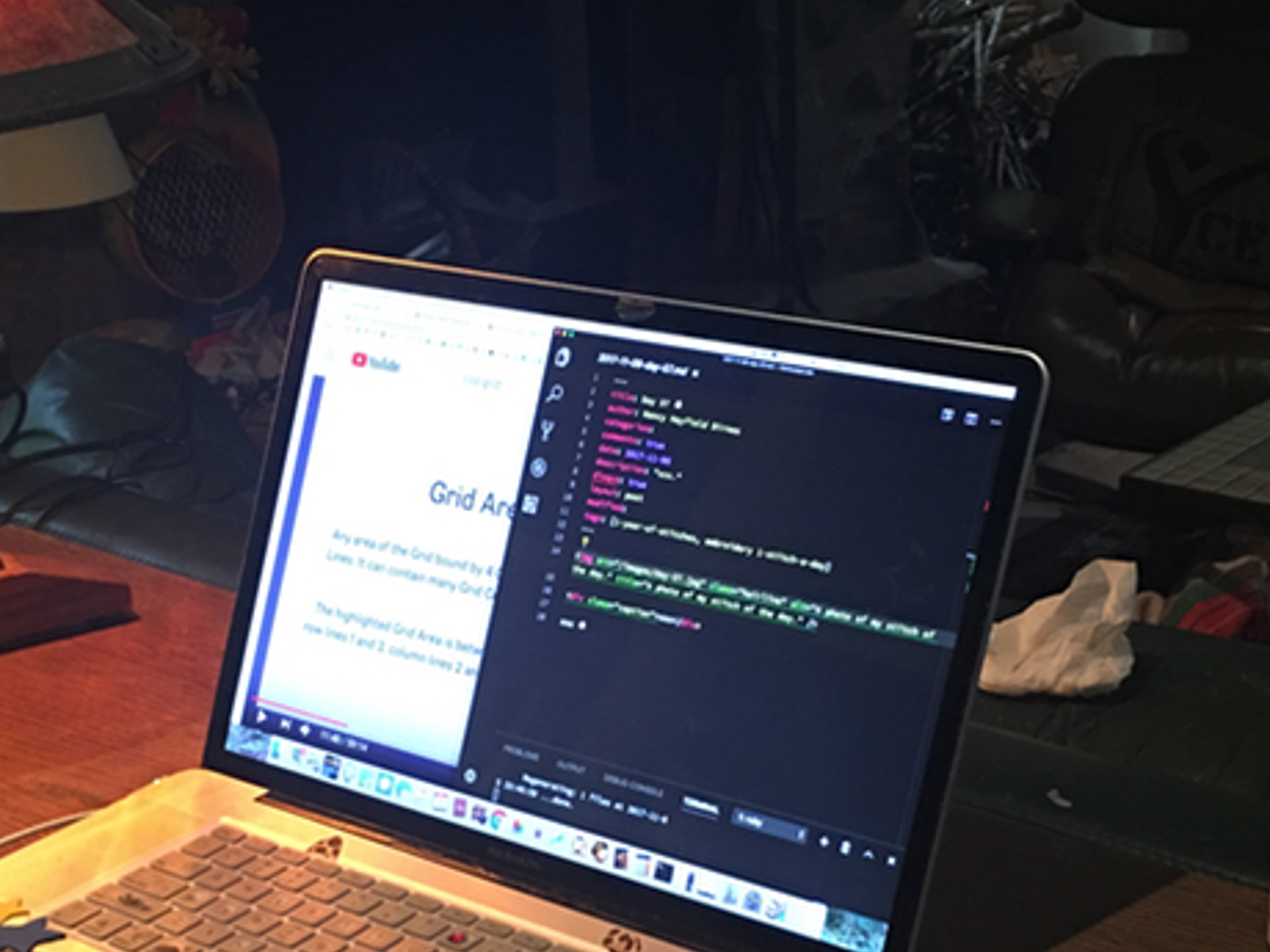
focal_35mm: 63
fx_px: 2311
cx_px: 591
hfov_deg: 30.7
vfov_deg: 23.0
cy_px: 762
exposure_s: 1/4
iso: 50
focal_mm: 4.15
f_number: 2.2
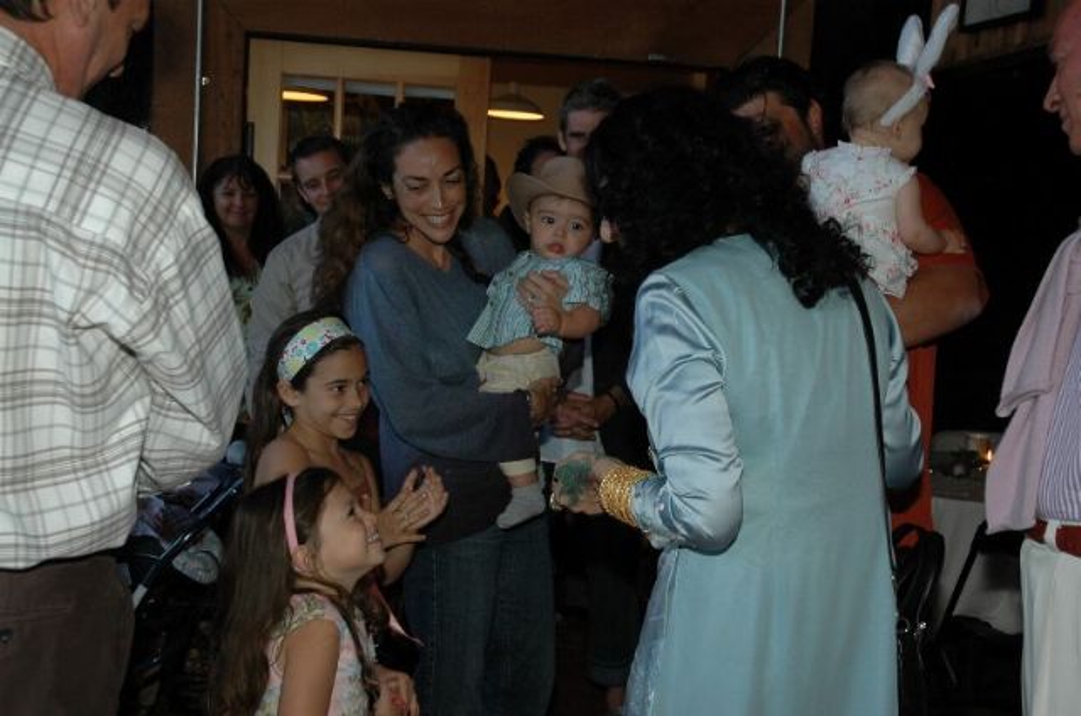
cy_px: 358
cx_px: 540
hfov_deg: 42.4
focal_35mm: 46
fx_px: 1394
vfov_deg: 28.8
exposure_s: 1/60
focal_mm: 31
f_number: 5
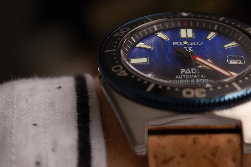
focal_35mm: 103
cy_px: 66
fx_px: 718
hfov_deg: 19.7
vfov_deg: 13.3
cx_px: 175
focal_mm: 46
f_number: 5.6
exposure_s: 1/40
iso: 200
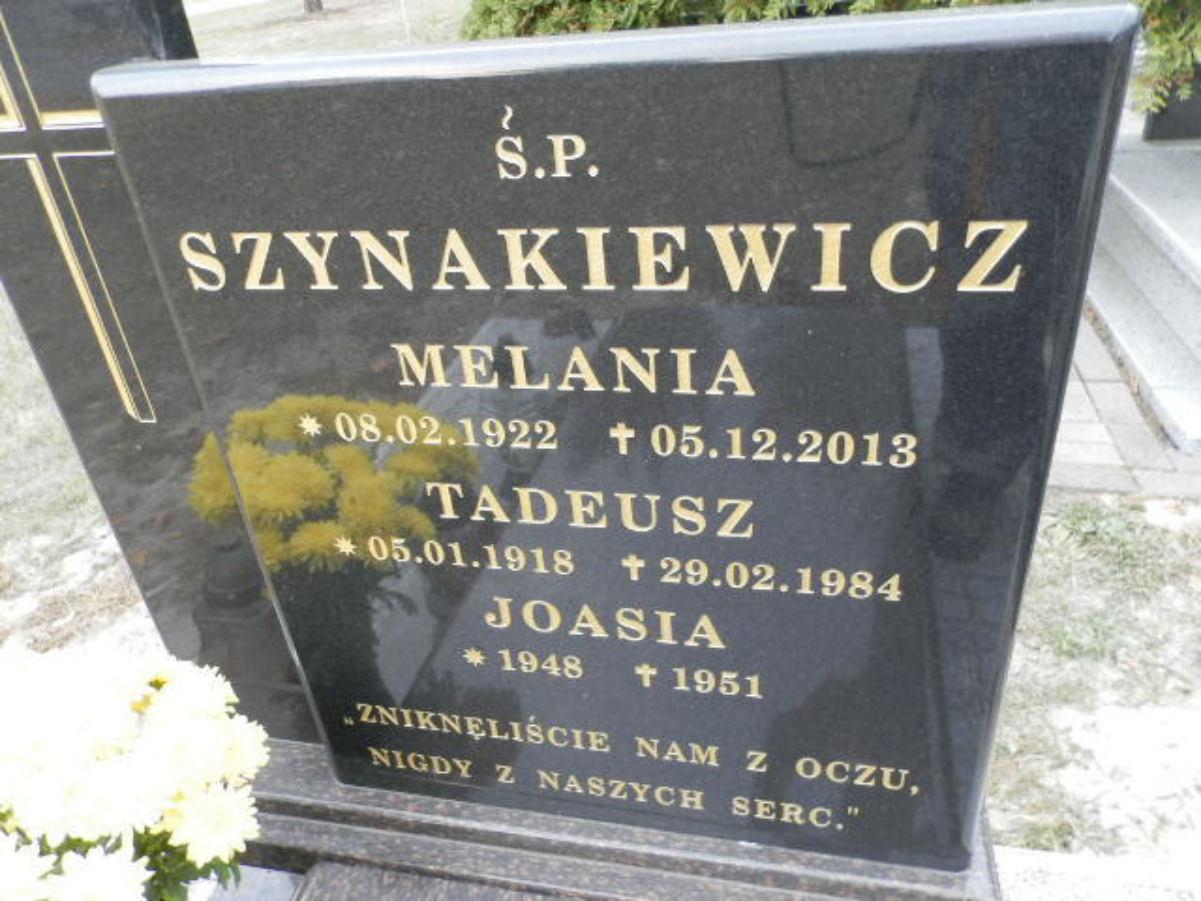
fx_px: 867
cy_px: 450
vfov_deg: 54.9
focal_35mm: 25
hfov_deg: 69.4
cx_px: 600
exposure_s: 1/30
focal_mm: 4.5
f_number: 3.1
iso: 100
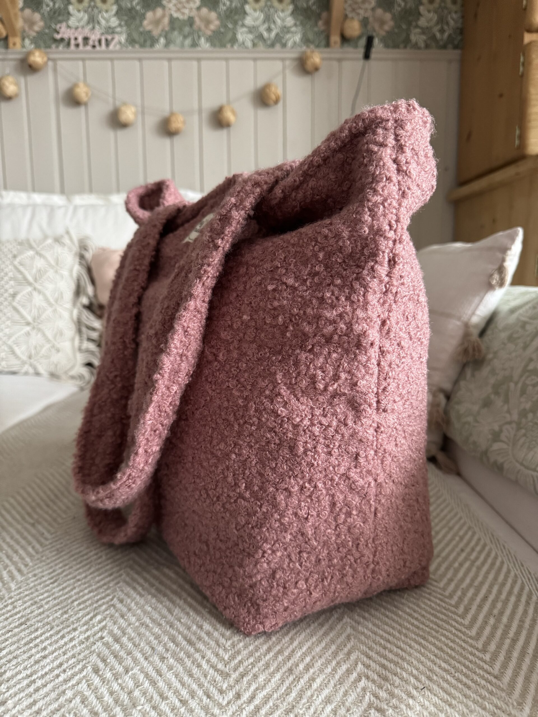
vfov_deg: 71.6
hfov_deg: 56.8
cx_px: 269
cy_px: 358
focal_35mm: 24
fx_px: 497
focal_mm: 6.76
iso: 800
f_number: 1.78
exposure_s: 1/60
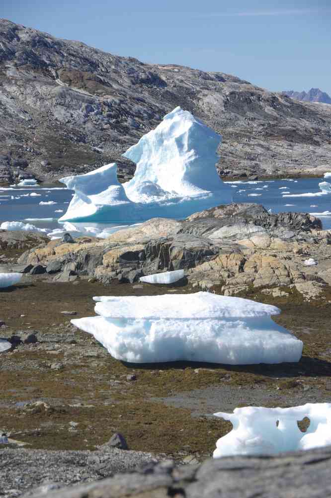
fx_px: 1762
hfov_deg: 10.7
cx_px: 166
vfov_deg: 16.1
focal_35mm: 128
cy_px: 249
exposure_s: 1/250
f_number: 9.5
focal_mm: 85
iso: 100
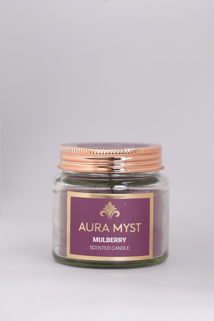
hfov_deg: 12.2
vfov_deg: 18.3
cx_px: 107
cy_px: 160
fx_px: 998
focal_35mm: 112
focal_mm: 75
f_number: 4
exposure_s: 1/250
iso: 250
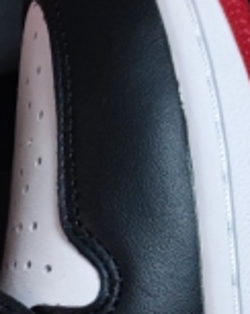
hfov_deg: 7.4
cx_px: -342
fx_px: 1816
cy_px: 458
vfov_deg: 9.6
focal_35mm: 196
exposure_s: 1/100
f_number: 1.69
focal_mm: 6.72
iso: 262
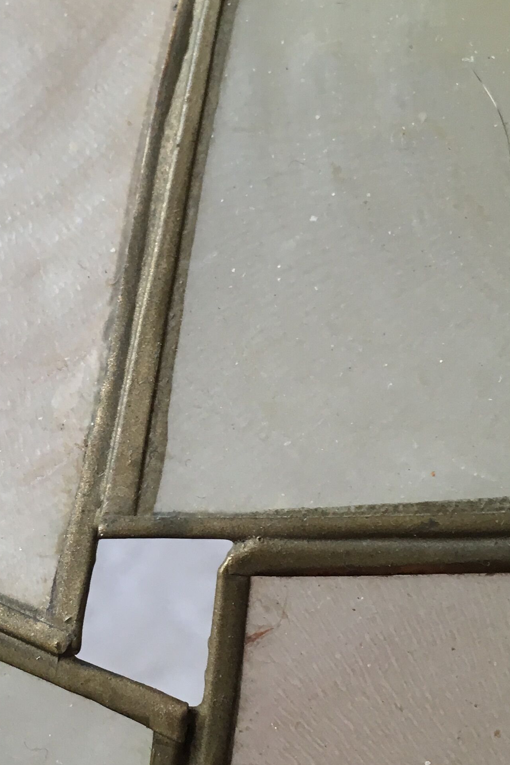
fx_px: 1338
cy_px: 421
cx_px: 112
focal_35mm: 63
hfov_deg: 21.3
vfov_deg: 31.9
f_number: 2.2
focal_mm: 4.15
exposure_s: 1/33
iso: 80
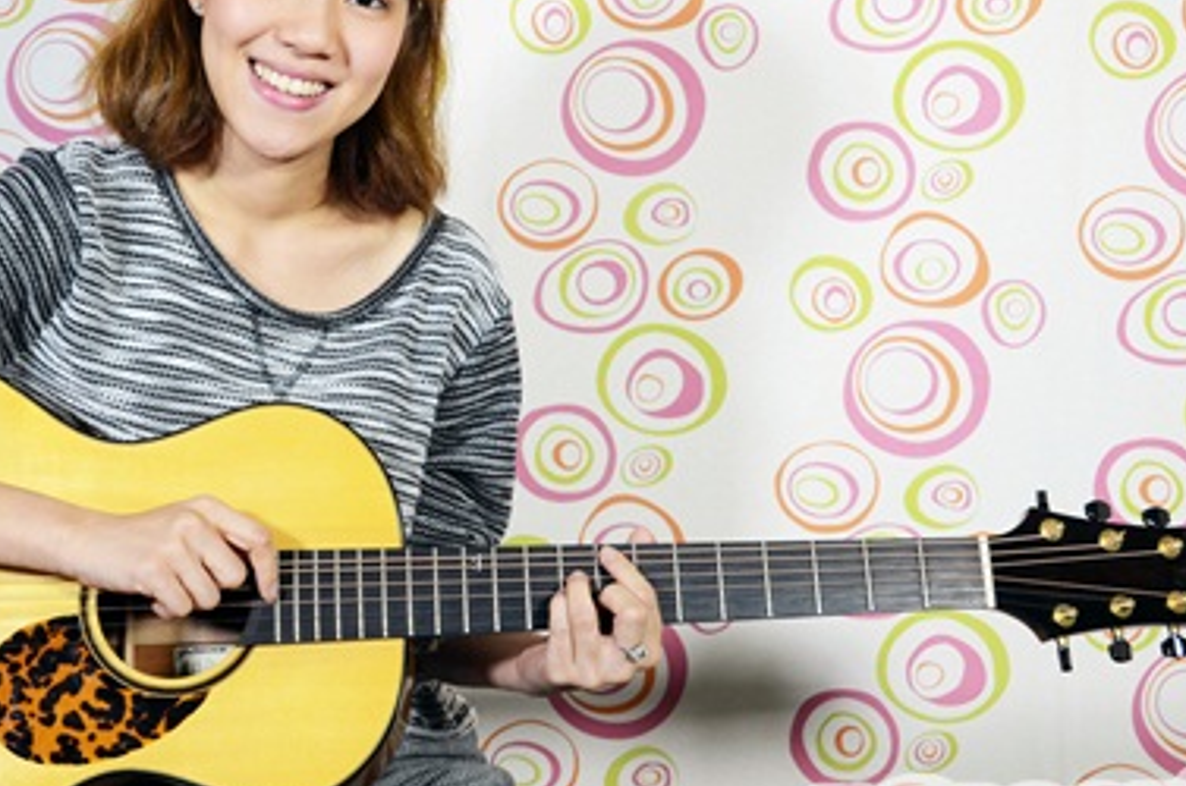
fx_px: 2039
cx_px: 327
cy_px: 325
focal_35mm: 62
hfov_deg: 32.0
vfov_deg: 21.8
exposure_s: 1/100
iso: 800
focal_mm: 26
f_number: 5.6
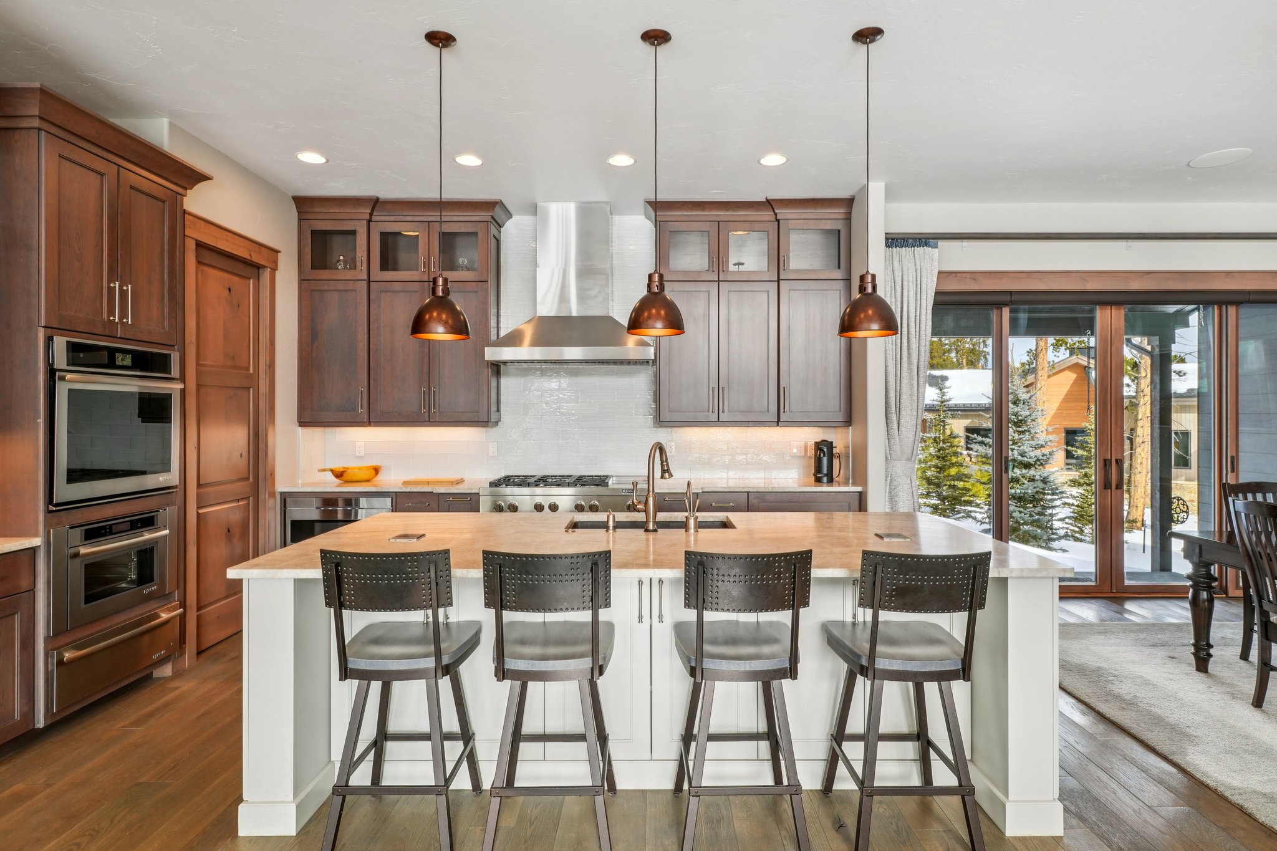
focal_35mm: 18
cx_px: 638
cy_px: 426
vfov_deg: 67.4
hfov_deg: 90.0
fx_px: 638
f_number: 8
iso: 125
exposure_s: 1/30
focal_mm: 12
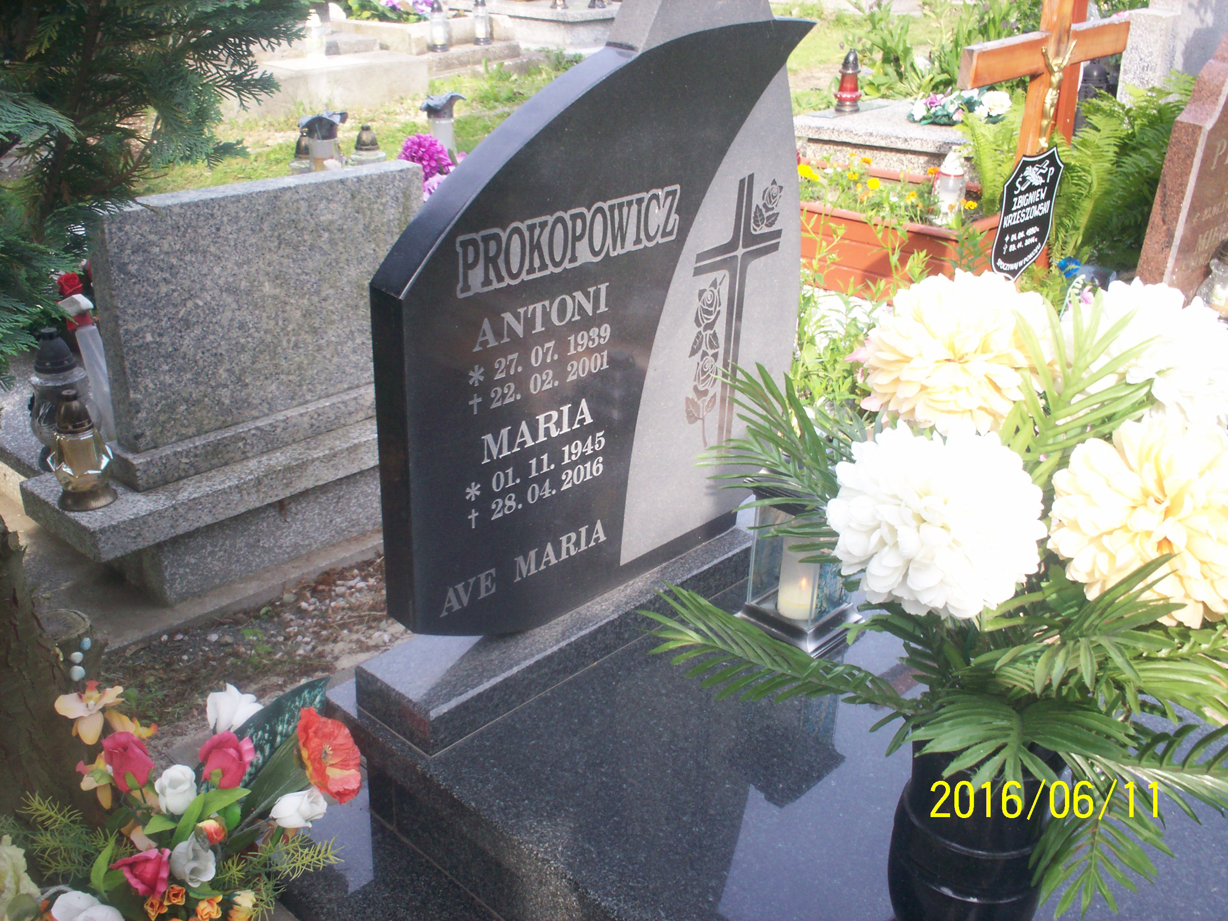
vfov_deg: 39.7
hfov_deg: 51.4
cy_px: 460
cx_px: 614
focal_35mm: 36
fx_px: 1277
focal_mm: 6
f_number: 4.5
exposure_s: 1/91.2
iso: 100
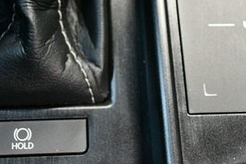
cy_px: 50
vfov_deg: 17.9
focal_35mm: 76
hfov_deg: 26.7
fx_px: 519
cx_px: 121
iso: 7200
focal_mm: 22
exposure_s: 1/60
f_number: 4
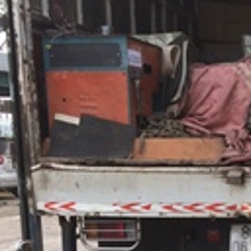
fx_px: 730
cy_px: 269
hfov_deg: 18.4
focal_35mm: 89
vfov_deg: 18.8
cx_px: 309
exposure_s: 1/526
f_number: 2.2
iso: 32
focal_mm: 4.15
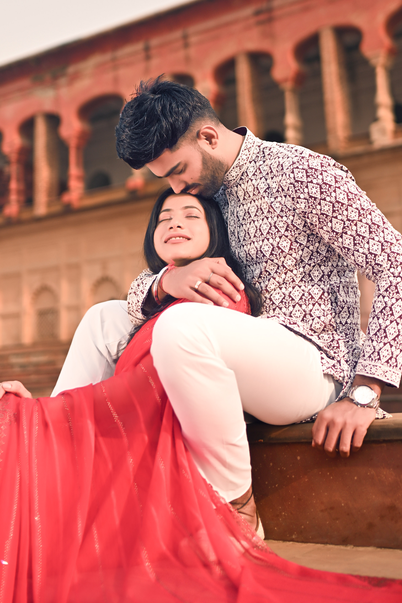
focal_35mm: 54
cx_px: 220
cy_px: 150
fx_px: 905
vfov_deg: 36.0
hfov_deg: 25.0
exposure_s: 1/5000
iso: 125
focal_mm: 35
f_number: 1.8
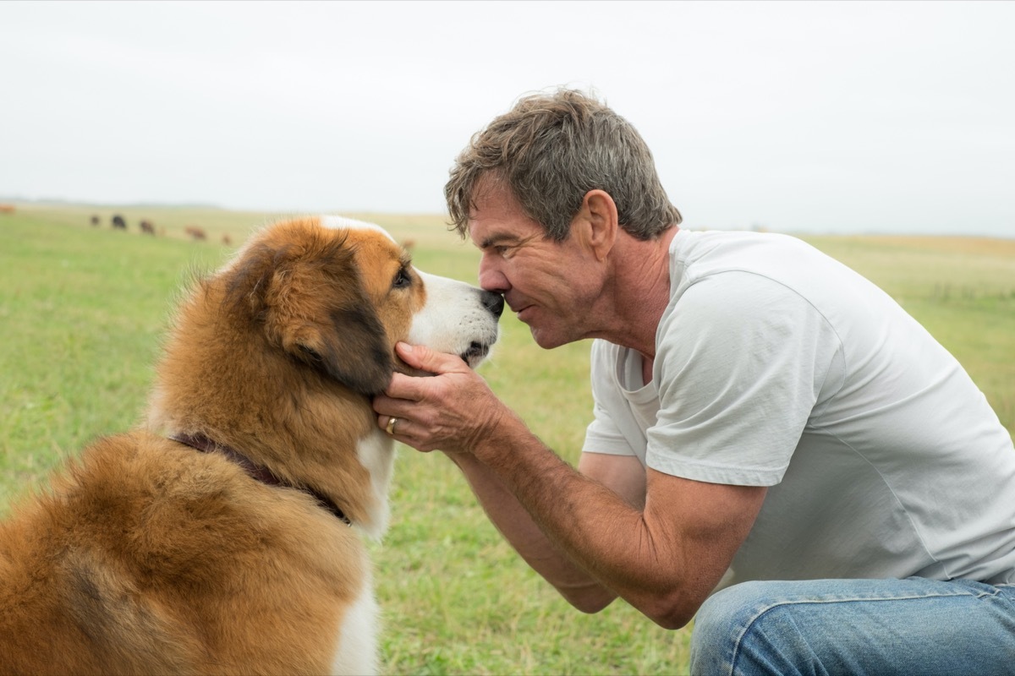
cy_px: 338
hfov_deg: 37.5
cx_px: 508
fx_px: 1494
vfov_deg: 25.5
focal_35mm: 53
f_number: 4.5
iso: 500
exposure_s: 1/180
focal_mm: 35
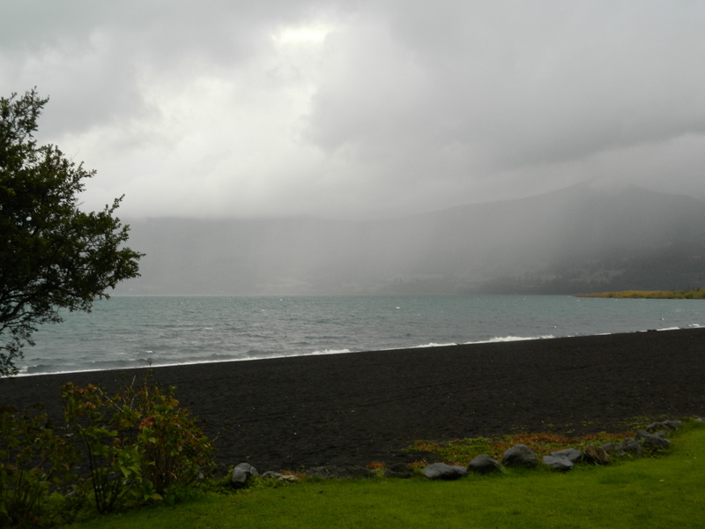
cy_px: 264
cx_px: 352
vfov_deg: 35.1
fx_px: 835
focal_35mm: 41
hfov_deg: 45.8
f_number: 3.5
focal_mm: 7.3
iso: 80
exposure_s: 1/60
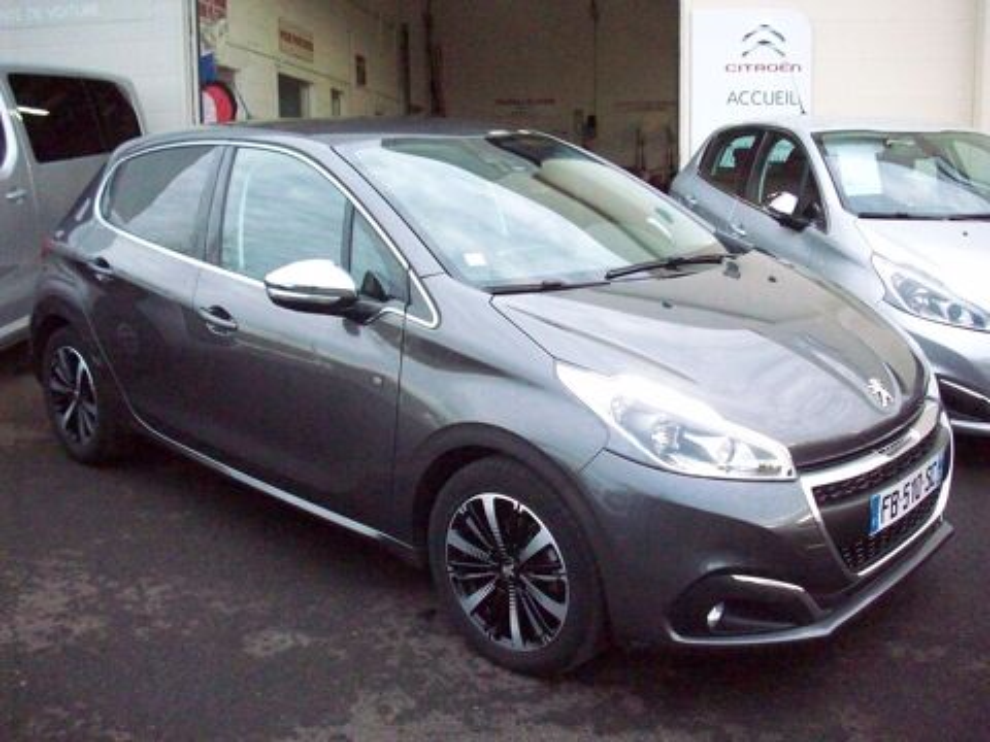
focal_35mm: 37
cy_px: 371
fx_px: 1058
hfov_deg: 50.1
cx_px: 495
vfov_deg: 38.7
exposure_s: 1/128
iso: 634
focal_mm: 6.2
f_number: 2.8
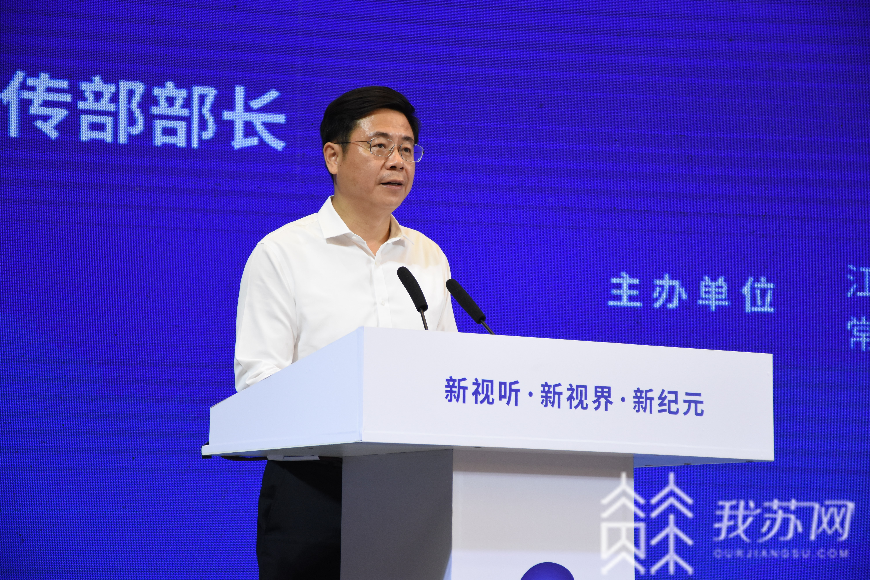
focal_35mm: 112
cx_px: 435
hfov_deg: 18.2
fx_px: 2719
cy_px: 290
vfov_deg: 12.2
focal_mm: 75
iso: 1250
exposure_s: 1/200
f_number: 5
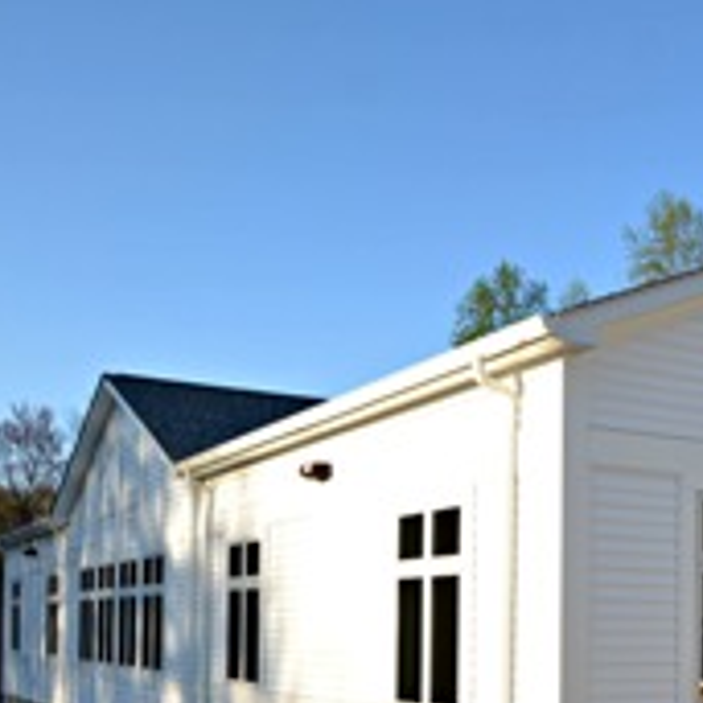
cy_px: 574
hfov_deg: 31.4
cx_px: 707
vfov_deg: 32.9
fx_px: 1151
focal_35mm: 50
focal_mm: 15
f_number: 7.1
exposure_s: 1/200
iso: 100
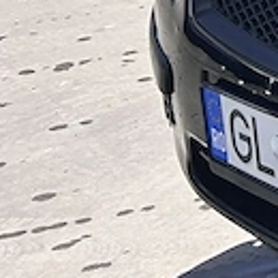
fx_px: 1608
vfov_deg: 9.5
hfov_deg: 7.4
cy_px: -163
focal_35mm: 177
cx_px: 1063
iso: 50
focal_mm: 5.7
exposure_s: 1/3831
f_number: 1.5
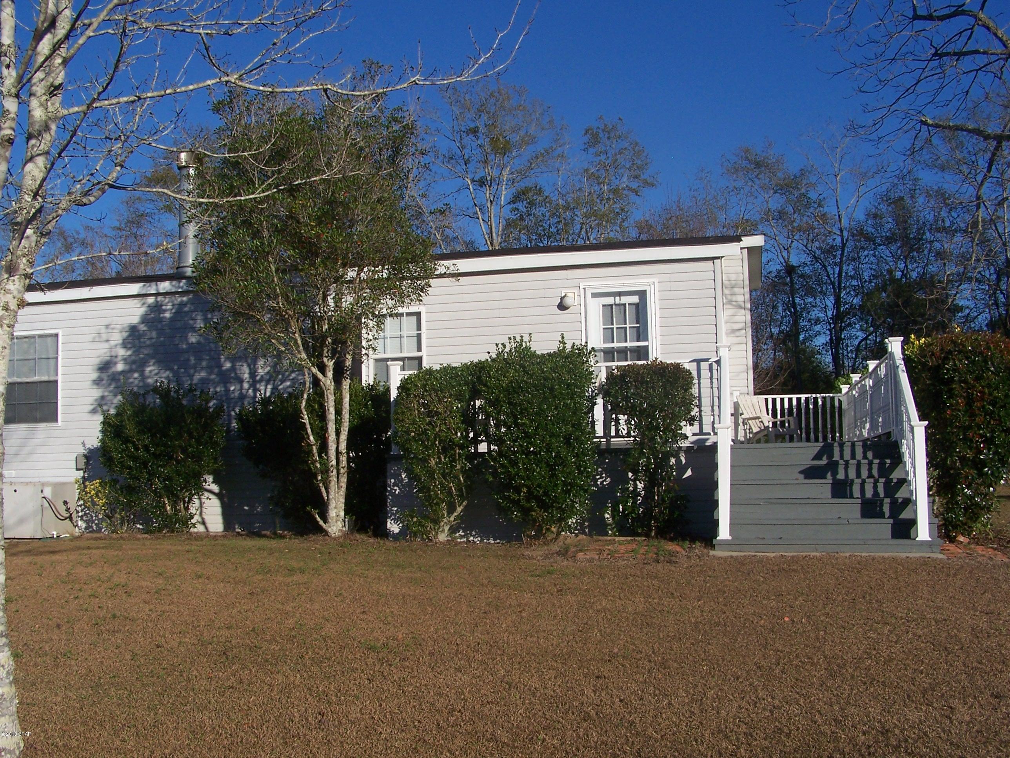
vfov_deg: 37.7
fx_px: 1109
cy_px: 379
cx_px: 505
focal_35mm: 38
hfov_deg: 49.0
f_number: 5.6
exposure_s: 1/640
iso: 80
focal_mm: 6.3
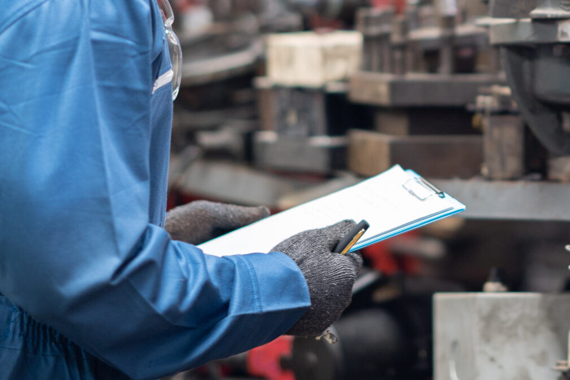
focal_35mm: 216
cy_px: 1
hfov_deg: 9.5
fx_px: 3421
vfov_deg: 6.3
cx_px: 461
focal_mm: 85
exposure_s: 1/125
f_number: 1.4
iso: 400
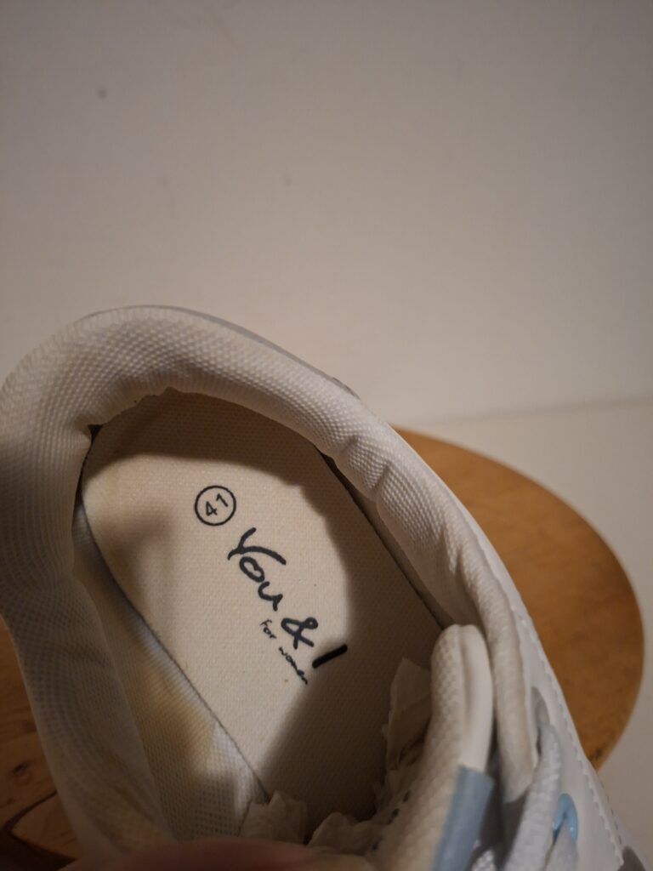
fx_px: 578
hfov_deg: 58.9
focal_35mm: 23
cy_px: 436
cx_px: 326
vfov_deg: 73.9
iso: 800
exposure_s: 1/24
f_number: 1.8
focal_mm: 5.54
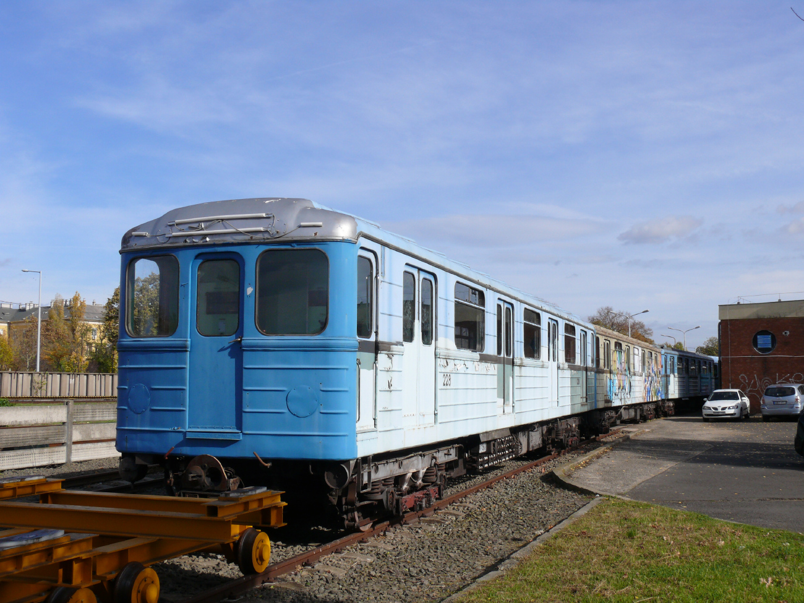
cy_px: 302
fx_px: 976
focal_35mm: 42
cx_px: 402
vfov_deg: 34.3
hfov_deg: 44.8
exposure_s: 1/500
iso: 100
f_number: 6.3
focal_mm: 8.8
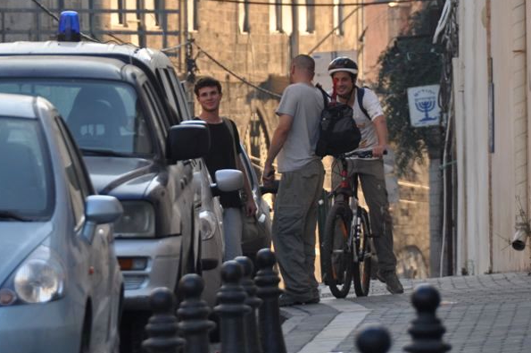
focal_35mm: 516
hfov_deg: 4.0
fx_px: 7601
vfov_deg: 2.7
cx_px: 194
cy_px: 148
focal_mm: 200
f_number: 5.6
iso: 400
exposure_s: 1/320
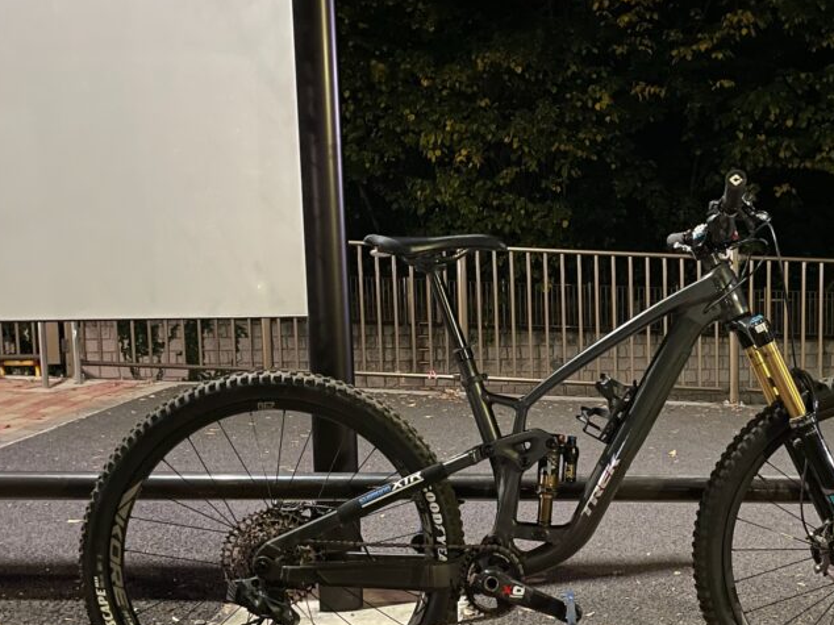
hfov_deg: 44.0
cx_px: 574
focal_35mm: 42
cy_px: 408
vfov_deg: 34.1
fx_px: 1012
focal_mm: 4.2
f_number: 1.6
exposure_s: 1/8
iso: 500
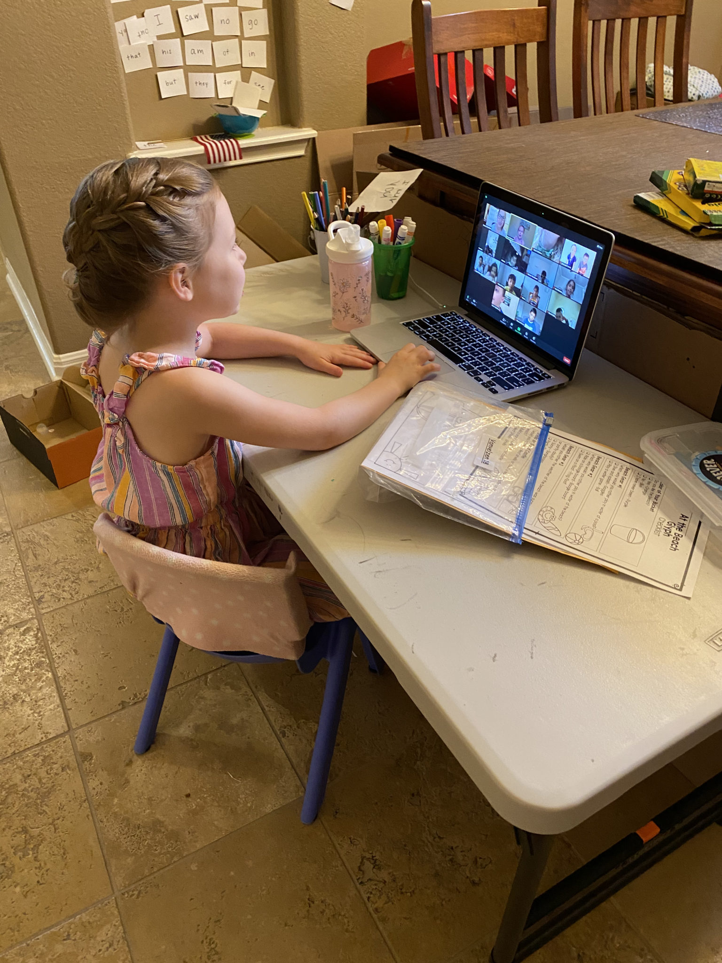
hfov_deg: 53.1
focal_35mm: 26
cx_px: 361
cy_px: 482
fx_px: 723
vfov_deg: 67.3
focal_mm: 4.25
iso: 320
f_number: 1.8
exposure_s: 1/40
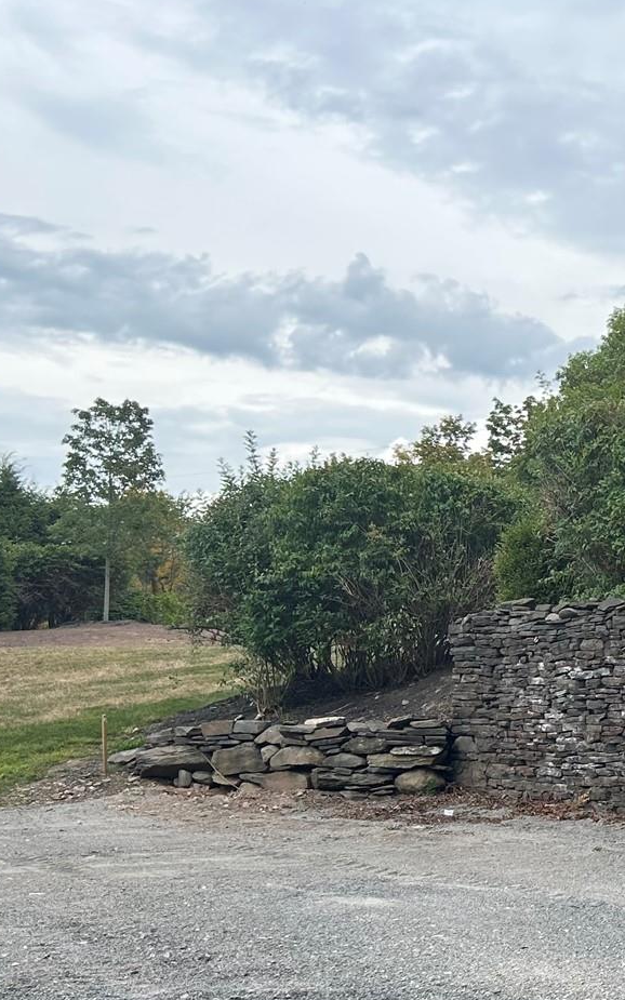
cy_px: 664
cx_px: 834
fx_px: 1663
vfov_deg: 33.2
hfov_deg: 19.5
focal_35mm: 61
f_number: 1.5
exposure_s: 1/521
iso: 50
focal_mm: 5.7
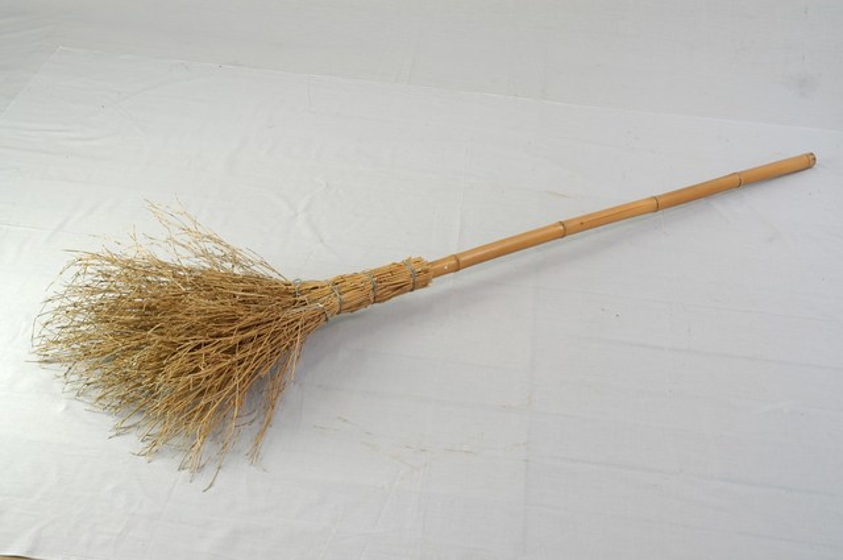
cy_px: 280
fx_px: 1193
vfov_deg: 26.4
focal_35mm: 51
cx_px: 422
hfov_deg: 38.9
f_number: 8
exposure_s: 1/4
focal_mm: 34
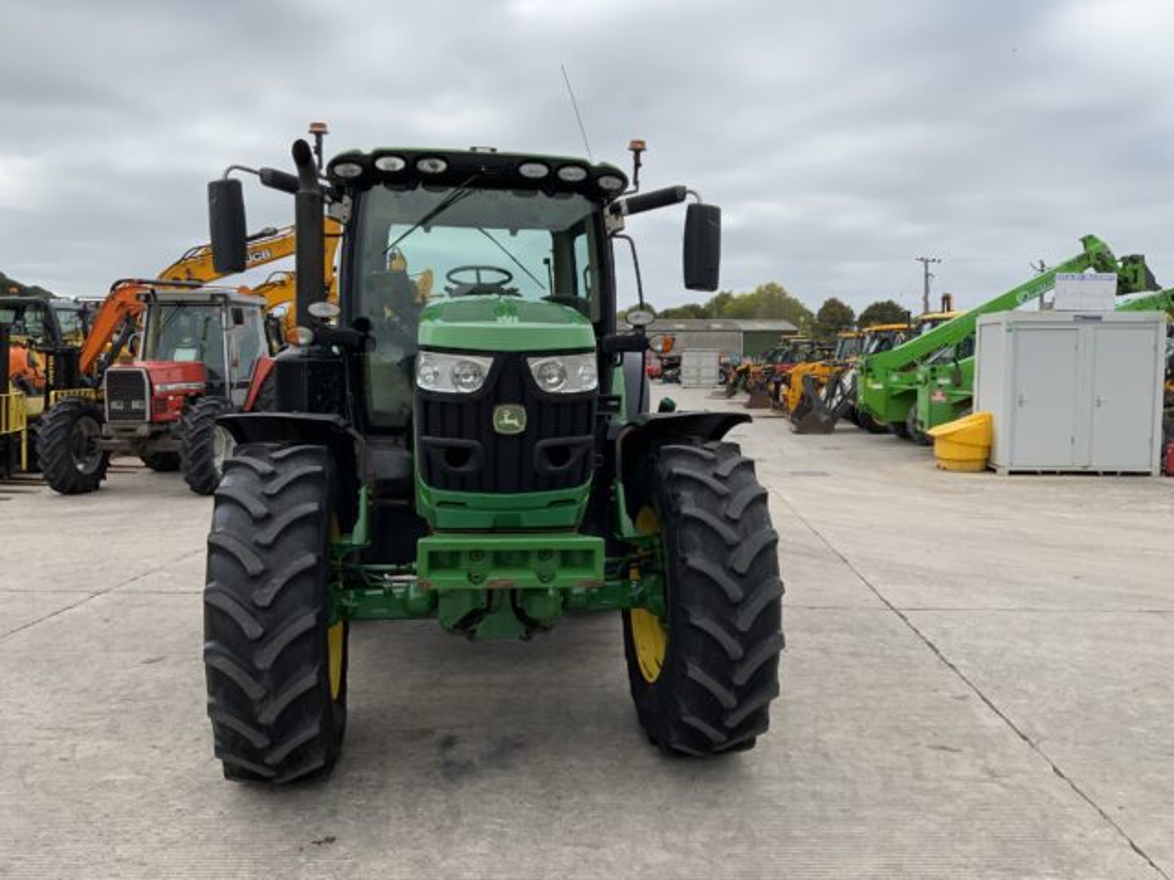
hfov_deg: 61.7
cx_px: 587
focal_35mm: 29
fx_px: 984
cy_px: 440
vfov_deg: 48.2
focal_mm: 3
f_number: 1.8
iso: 16
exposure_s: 1/929
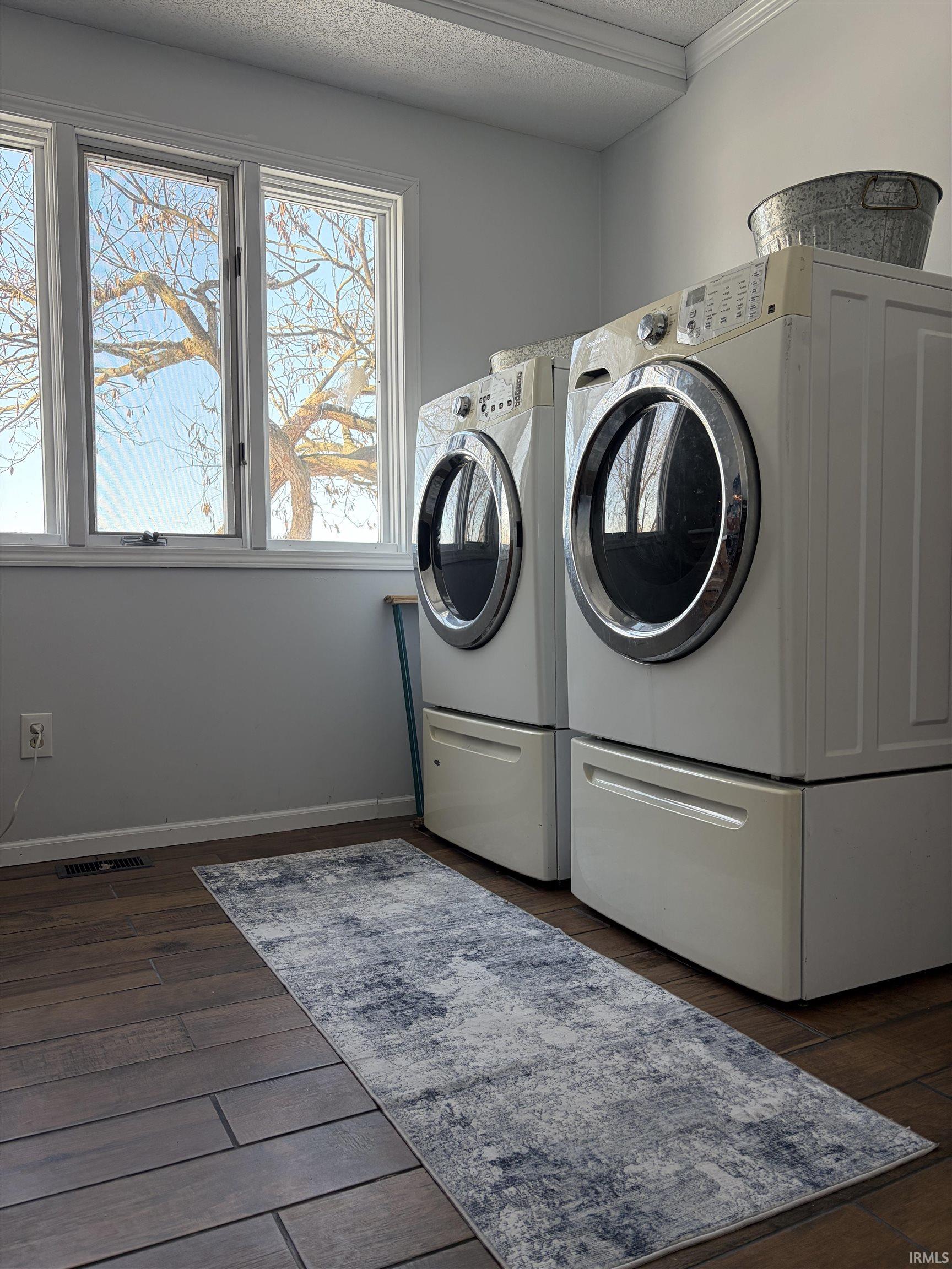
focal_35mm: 26
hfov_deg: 53.1
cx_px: 476
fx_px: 953
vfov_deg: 67.3
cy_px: 634
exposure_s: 1/208
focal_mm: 5.96
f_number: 1.6
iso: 80
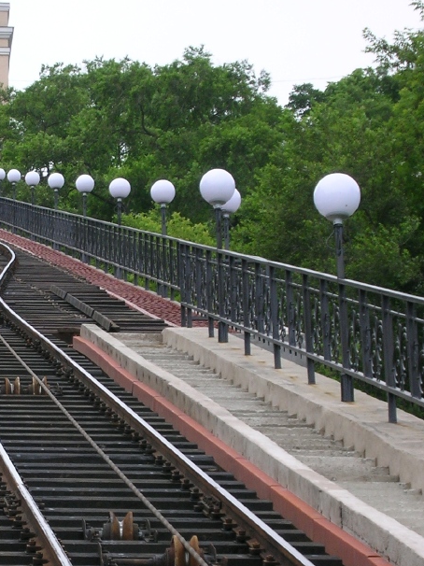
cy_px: 454
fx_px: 3399
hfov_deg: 7.1
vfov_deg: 9.5
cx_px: 21
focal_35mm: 208
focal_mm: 17.4
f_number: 5.4
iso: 50
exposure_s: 1/144
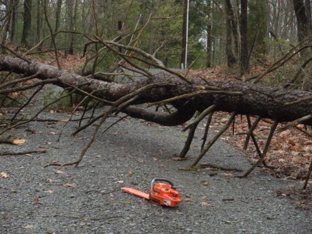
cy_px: 117
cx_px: 156
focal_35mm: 121
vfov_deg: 12.2
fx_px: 1091
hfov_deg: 16.3
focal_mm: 21.2
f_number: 5.3
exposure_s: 1/125
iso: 800
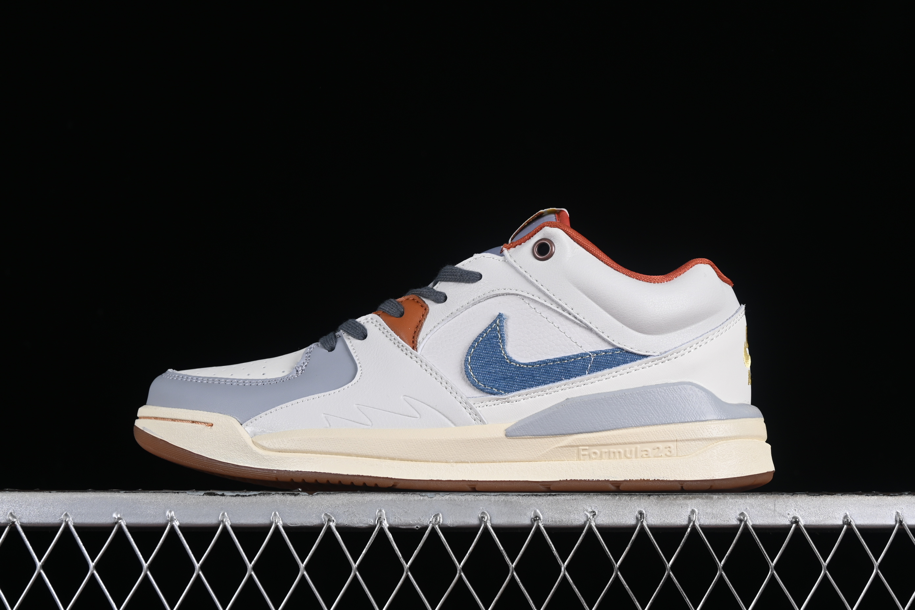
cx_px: 458
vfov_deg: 18.2
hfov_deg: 27.0
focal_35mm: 75
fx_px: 1906
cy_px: 305
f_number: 8
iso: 160
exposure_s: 1/80
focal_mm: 50
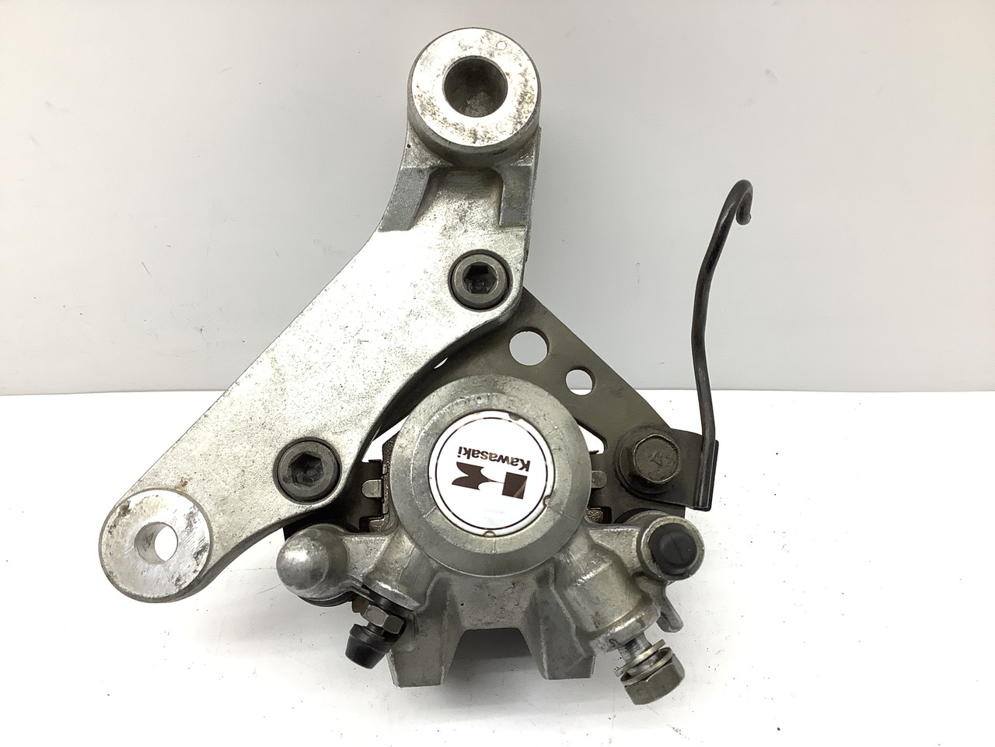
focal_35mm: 31
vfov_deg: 45.4
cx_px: 498
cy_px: 374
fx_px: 891
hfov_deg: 58.4
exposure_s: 1/120
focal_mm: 3.3
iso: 64
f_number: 2.4
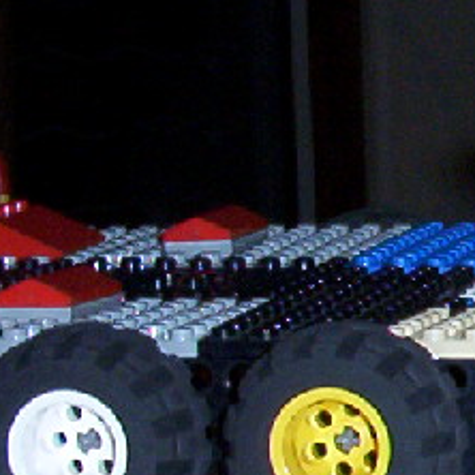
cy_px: 242
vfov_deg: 9.5
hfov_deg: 8.5
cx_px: 1226
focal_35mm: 184
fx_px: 2857
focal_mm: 6
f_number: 4.5
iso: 140
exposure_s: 1/30
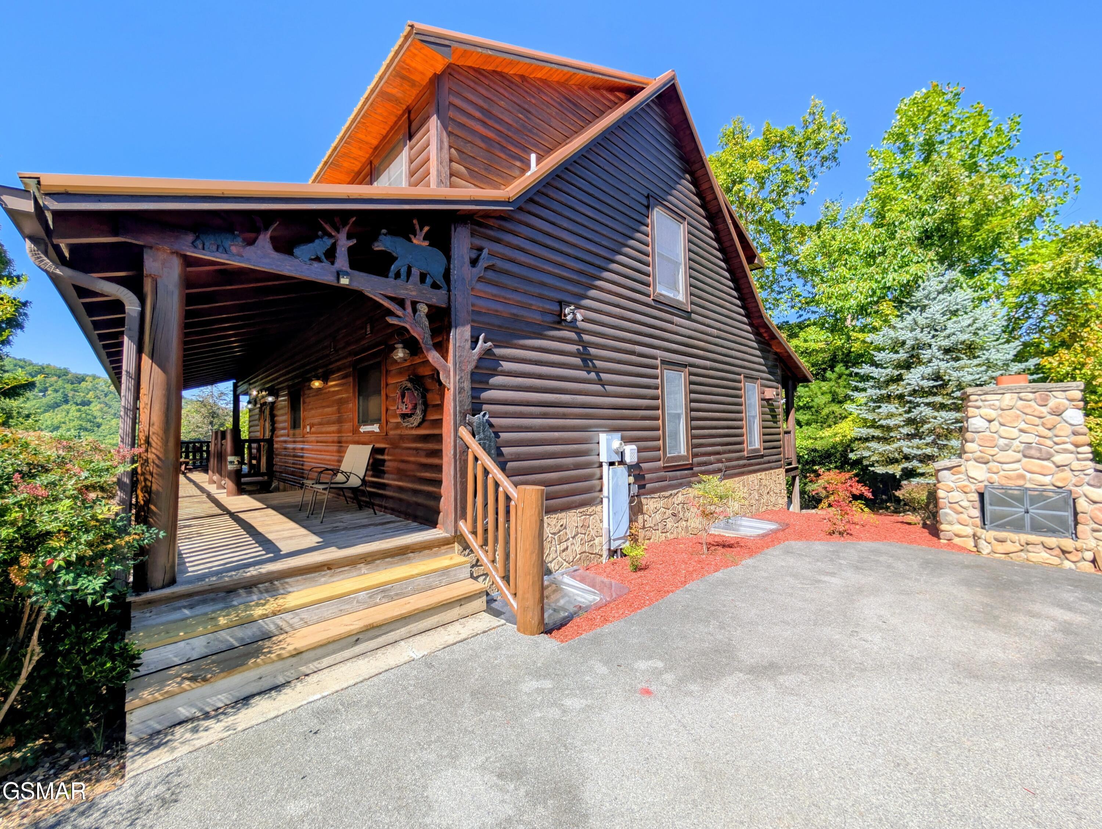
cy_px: 414
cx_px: 551
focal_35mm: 12
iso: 48
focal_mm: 2.02
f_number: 1.7
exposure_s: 1/1689
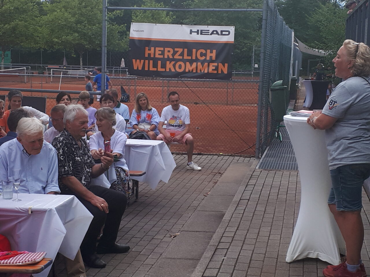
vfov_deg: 51.4
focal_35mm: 27
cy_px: 138
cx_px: 185
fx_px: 289
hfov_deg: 65.3
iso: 40
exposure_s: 1/464
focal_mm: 3.6
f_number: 1.9
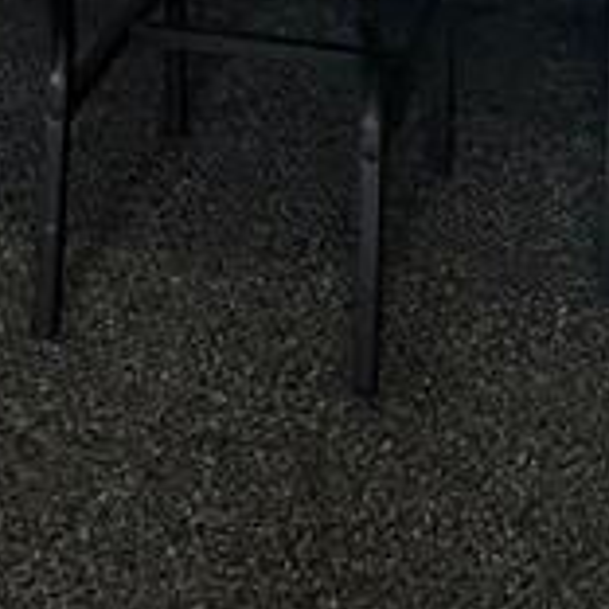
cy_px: -566
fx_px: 1612
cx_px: 379
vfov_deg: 16.7
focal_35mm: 81
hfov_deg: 21.3
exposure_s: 1/84
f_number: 2.2
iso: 320
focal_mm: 2.22
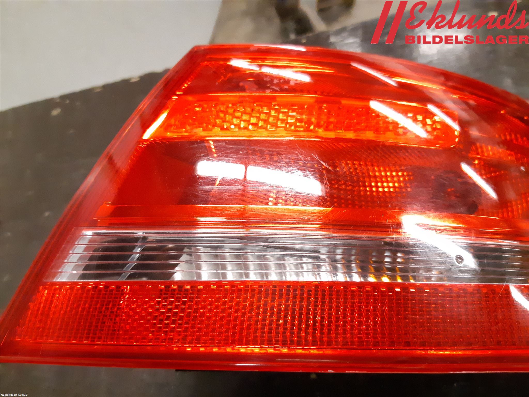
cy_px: 198
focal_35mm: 26
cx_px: 264
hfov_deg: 67.3
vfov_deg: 53.1
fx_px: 397
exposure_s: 1/135
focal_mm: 3.93
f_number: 1.7
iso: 800
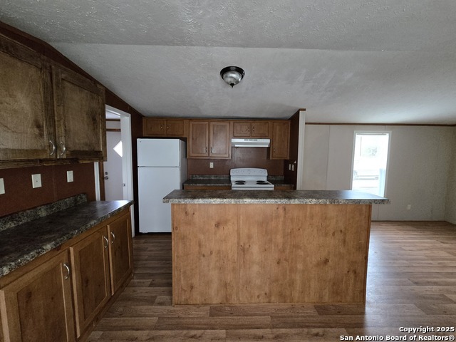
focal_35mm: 13
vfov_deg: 89.9
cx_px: 228
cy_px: 171
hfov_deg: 106.2
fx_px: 171
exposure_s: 1/60
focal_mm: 2.2
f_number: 2.2
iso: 1250
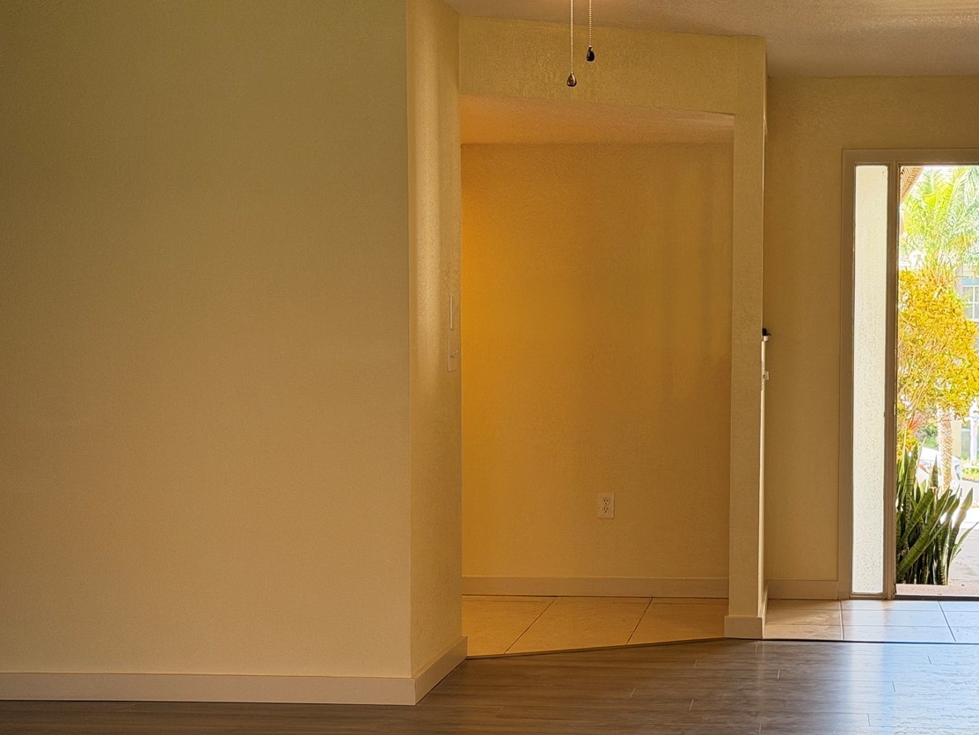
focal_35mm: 69
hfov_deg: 27.9
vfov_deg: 21.3
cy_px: 436
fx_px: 1952
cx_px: 676
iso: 100
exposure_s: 1/120
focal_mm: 6.76
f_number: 1.78
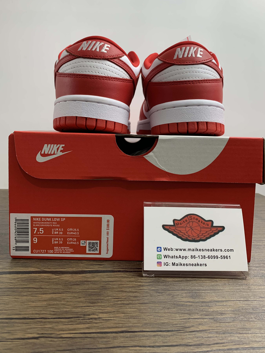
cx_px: 137
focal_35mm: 29
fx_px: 296
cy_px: 157
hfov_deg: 48.2
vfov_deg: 61.5
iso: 50
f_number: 1.8
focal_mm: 4.25
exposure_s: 1/121
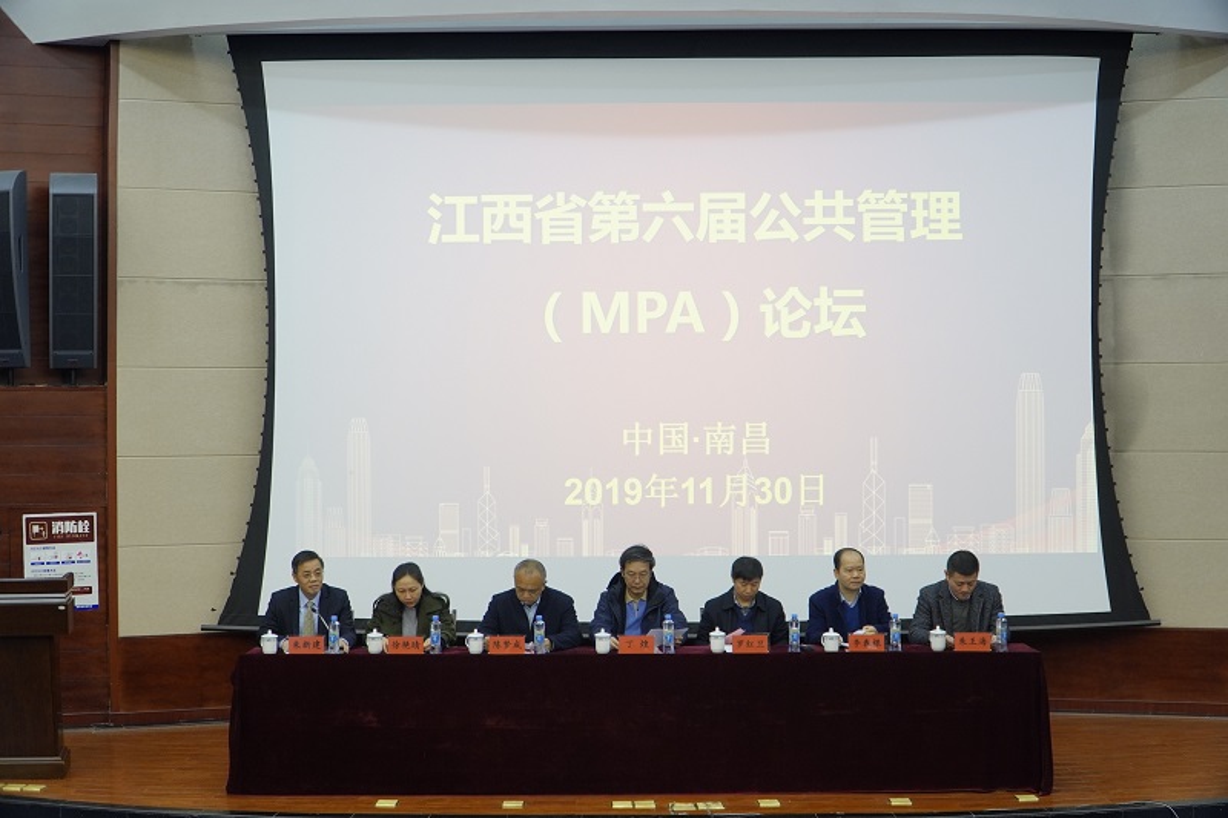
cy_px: 409
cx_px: 614
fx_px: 1535
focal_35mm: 45
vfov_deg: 29.9
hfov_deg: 43.6
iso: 640
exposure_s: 1/50
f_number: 4
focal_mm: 30
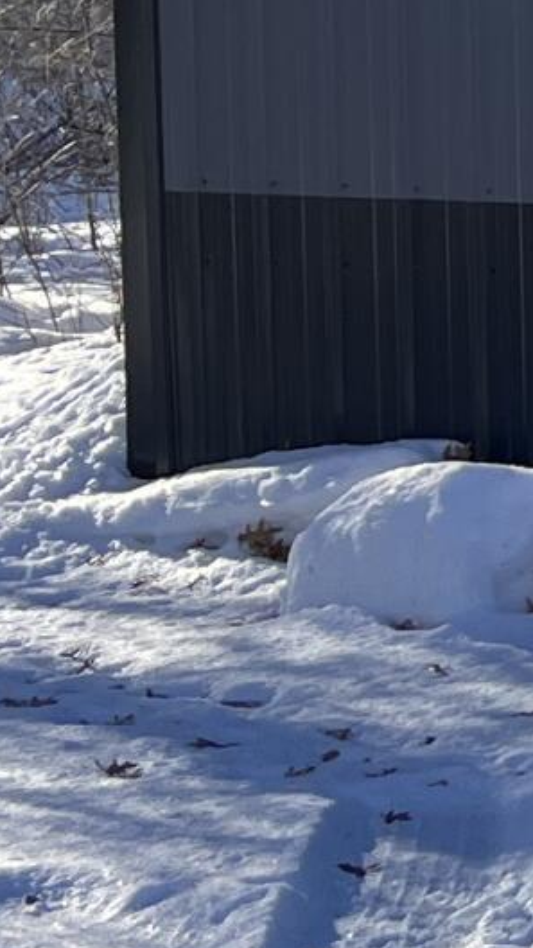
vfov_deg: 13.2
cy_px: 31
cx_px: 2426
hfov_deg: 5.9
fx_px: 4045
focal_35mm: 161
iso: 50
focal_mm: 5.1
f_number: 1.6
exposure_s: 1/1458
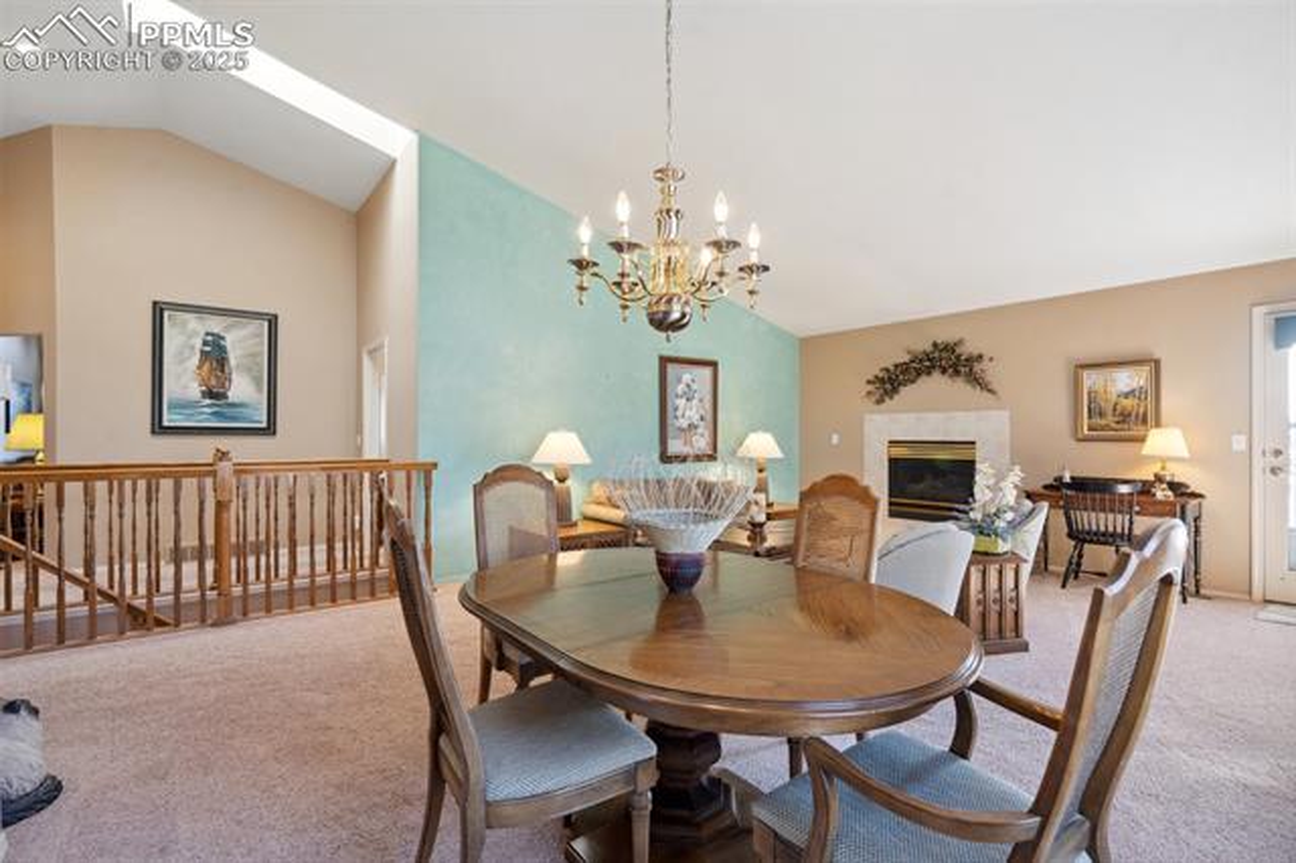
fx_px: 576
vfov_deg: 73.7
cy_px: 432
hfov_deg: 96.8
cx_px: 648
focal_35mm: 16
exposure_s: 1/5
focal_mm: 16
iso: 100
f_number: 7.1
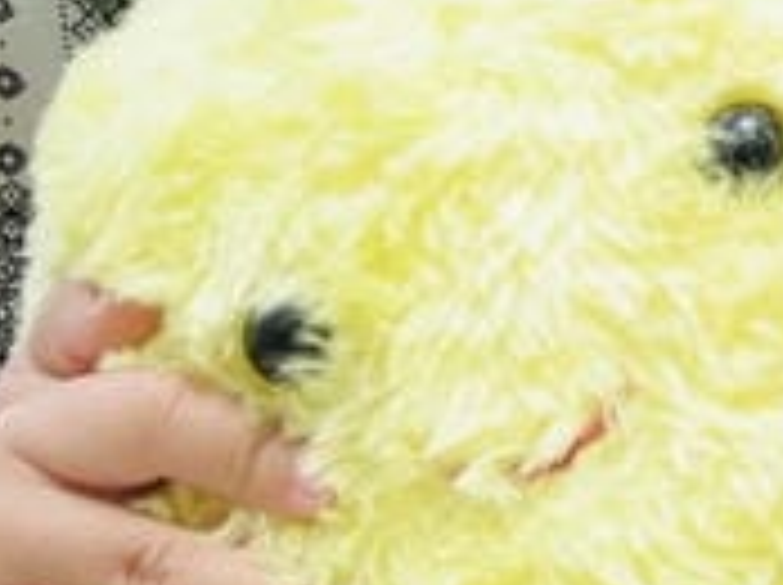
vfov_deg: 9.0
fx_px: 3592
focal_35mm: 159
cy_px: -356
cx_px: 1670
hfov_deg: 11.1
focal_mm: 2.69
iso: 50
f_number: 1.9
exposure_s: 1/121
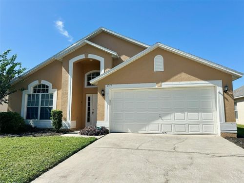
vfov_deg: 56.8
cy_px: 92
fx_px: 169
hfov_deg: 71.6
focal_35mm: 24
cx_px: 122
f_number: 1.78
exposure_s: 1/5814
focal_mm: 6.76
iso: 80
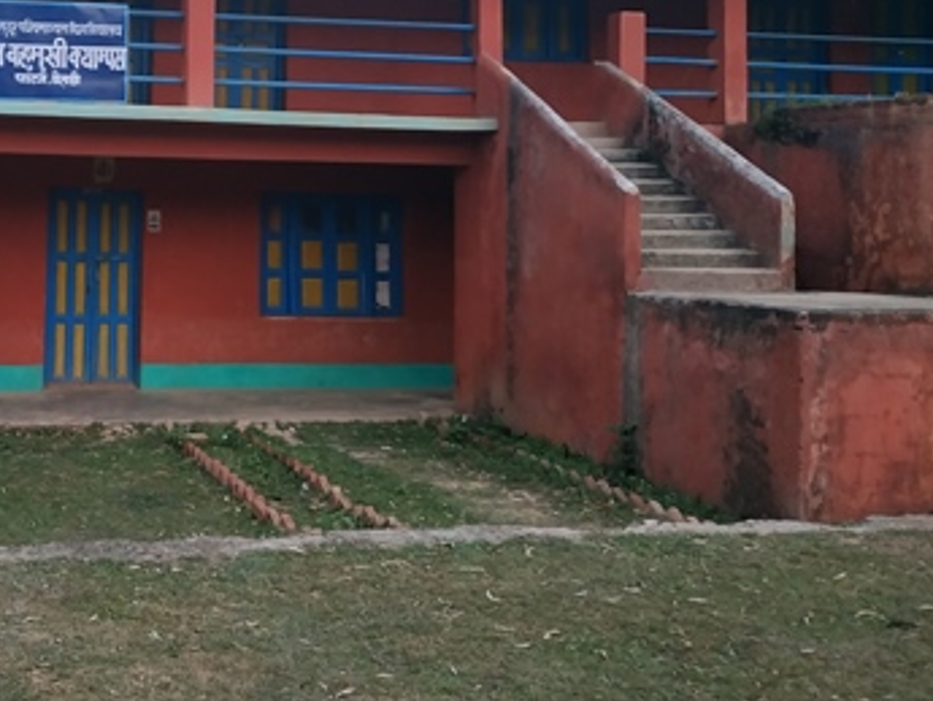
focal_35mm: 51
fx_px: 1375
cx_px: 69
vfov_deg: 27.9
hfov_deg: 35.0
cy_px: 119
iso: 320
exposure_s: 1/25
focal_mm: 3.94
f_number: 1.9
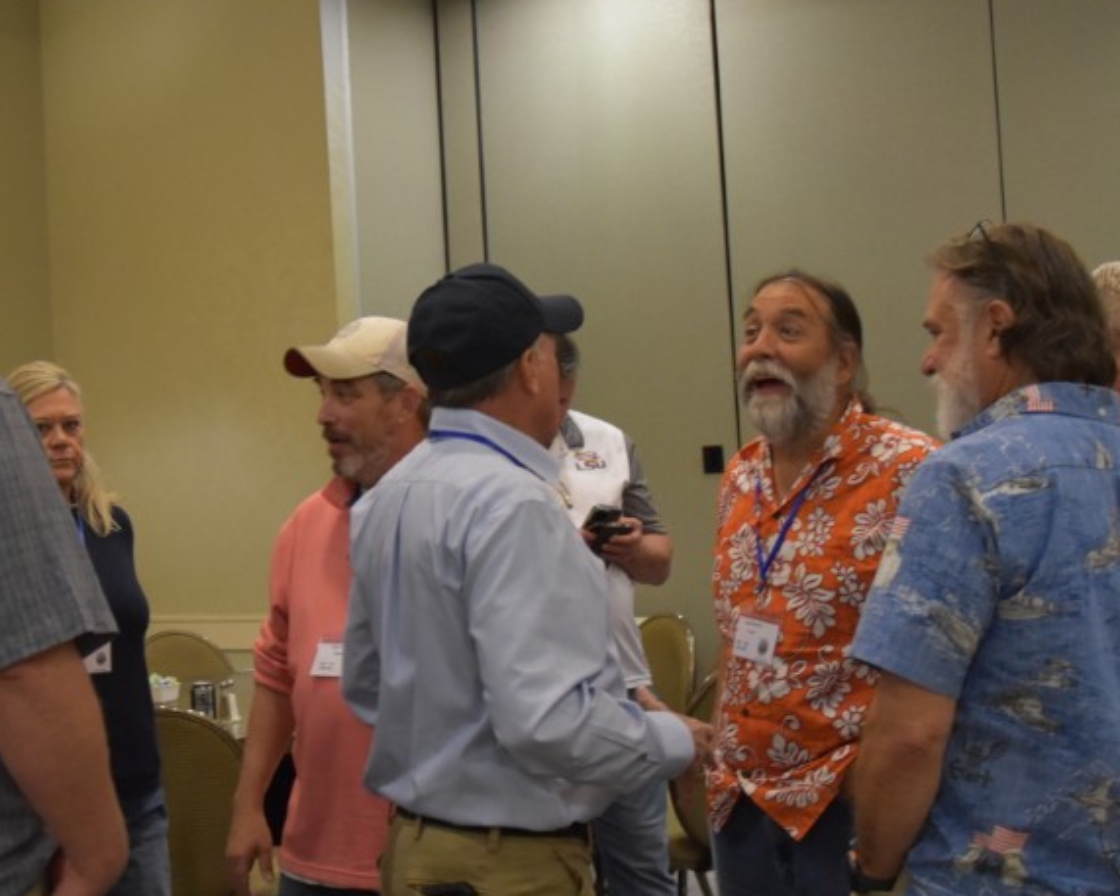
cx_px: 381
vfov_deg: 21.5
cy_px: 318
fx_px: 2352
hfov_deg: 26.6
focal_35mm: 71
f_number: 4
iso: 2000
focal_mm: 25
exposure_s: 1/60
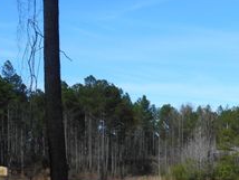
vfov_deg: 15.8
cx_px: 269
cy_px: 204
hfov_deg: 20.4
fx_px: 629
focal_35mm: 91
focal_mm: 6.9
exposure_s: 1/500
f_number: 4.5
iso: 80
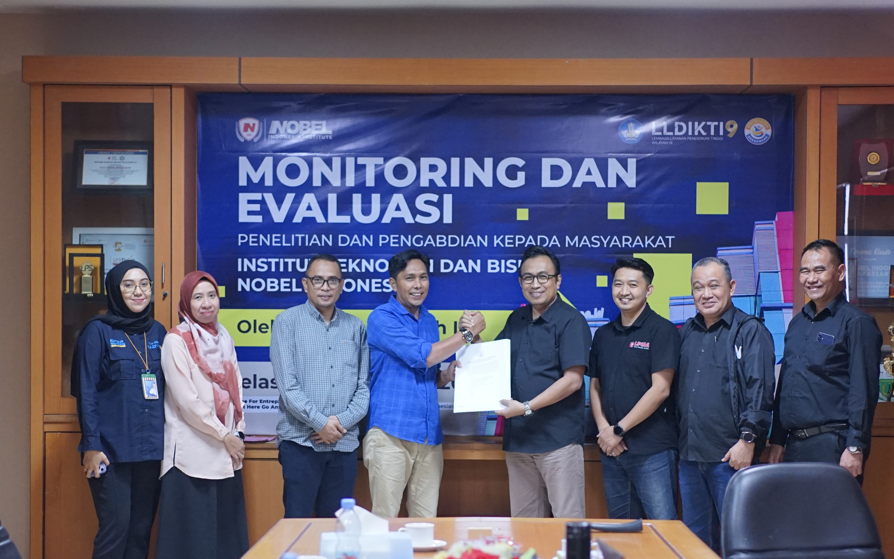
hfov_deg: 24.6
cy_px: 322
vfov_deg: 15.5
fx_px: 2047
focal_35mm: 84
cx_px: 436
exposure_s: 1/80
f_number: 1.8
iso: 1600
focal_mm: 50
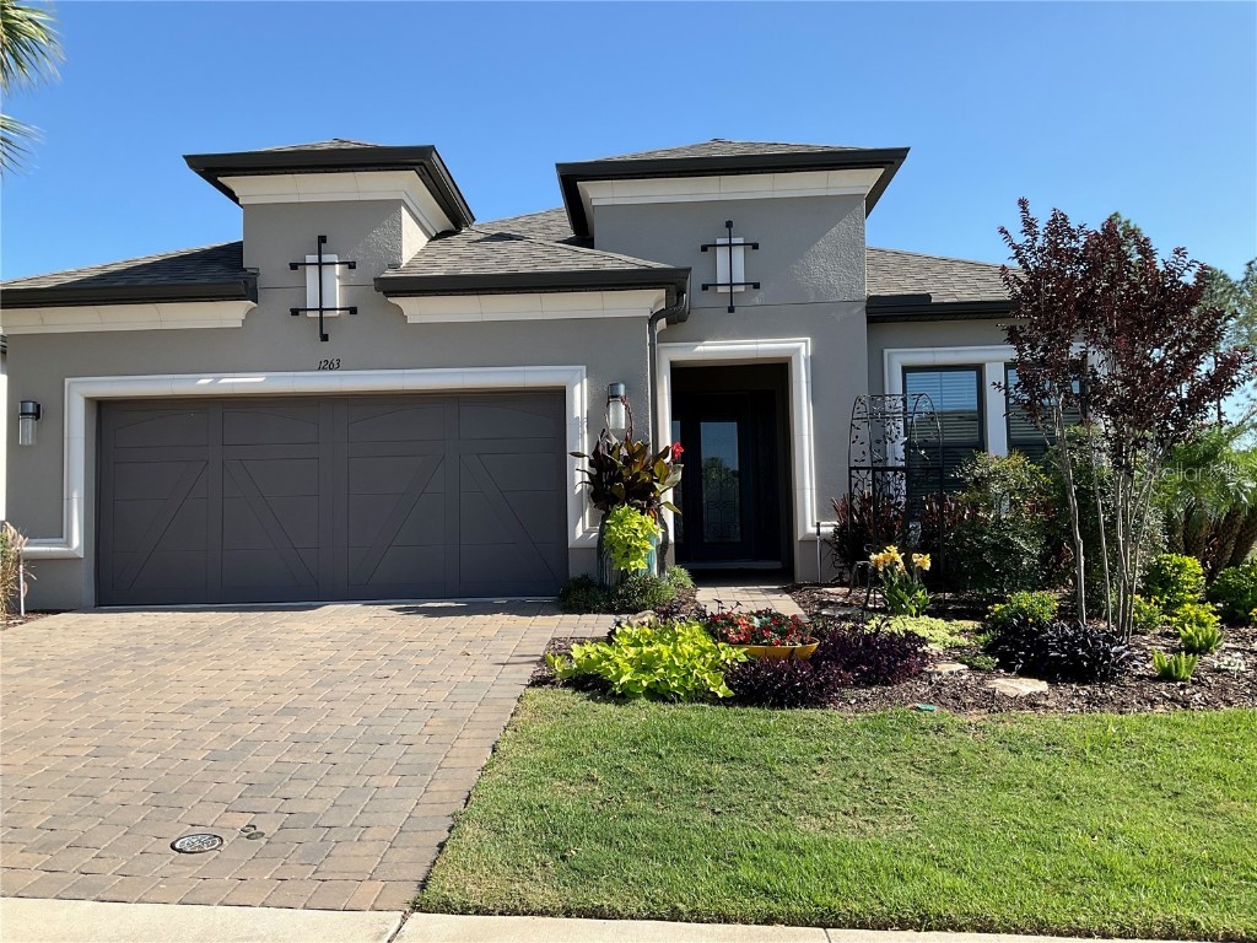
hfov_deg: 61.7
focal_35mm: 29
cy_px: 472
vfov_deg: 48.2
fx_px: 1053
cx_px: 628
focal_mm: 3
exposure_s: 1/1144
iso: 16
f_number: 1.8
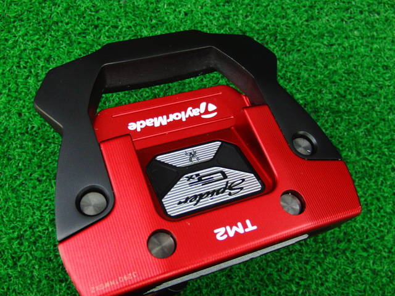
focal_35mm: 37
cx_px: 198
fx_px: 422
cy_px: 148
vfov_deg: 38.7
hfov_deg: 50.1
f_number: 3.6
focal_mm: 6.42
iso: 400
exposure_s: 1/40
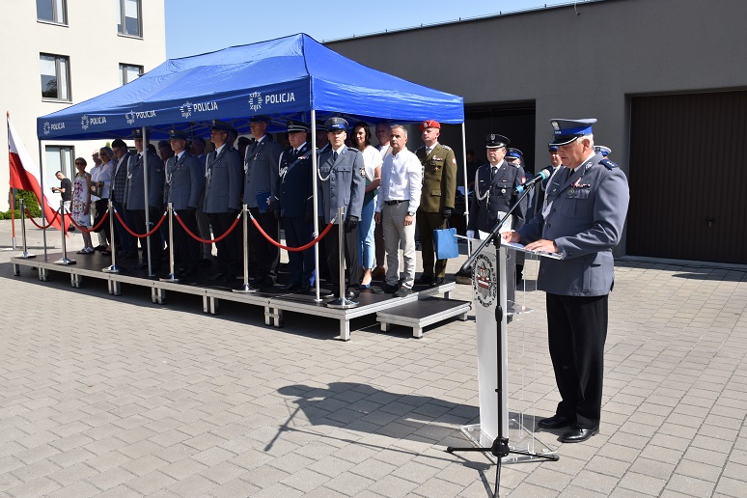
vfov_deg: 42.3
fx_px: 643
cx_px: 368
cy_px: 245
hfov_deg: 60.3
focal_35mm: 31
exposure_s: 1/200
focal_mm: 20
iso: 100
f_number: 9
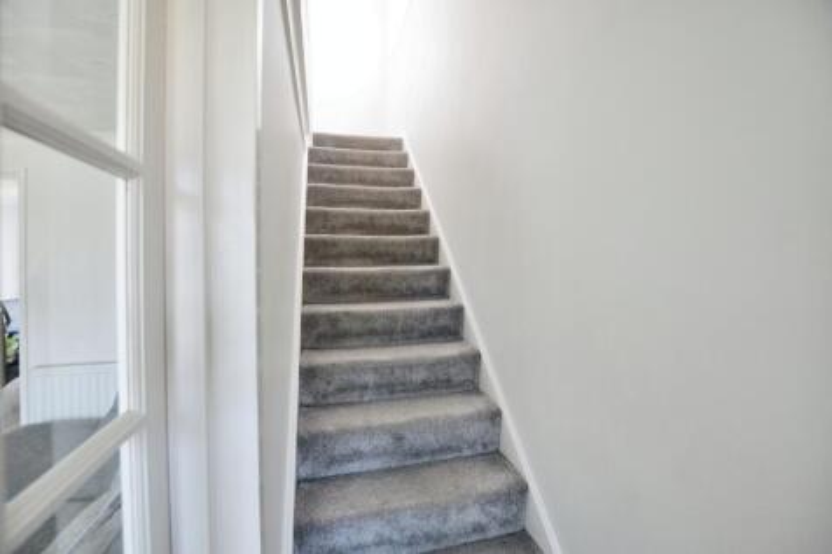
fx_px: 347
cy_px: 277
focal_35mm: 15
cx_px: 416
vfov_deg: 77.3
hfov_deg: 100.4
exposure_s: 1/60
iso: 720
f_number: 4
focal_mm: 10
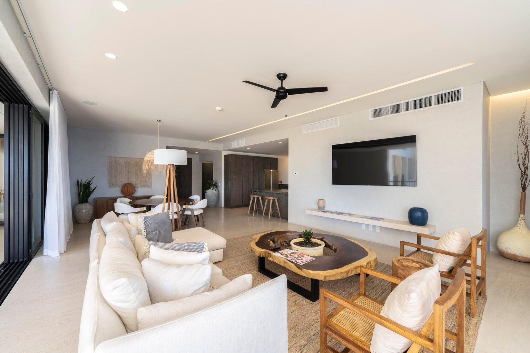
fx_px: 206
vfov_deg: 81.2
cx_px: 265
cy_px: 176
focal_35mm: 14
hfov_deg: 104.3
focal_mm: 14
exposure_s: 1/15
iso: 250
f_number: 9
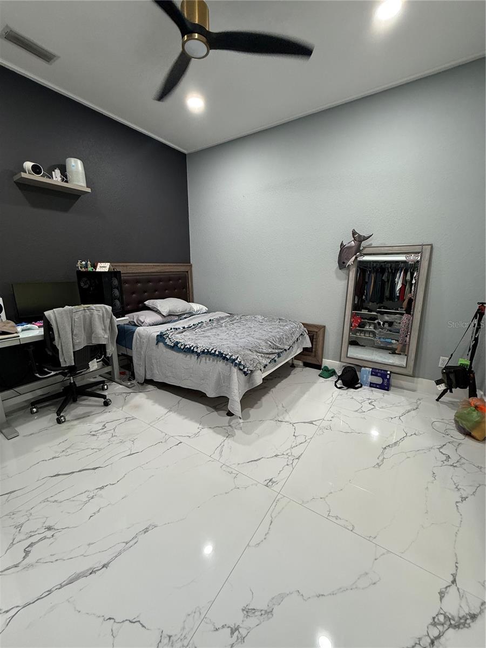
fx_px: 262
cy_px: 324
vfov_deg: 102.1
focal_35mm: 14
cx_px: 243
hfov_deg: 85.7
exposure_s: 1/60
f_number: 2.2
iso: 200
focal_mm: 2.22
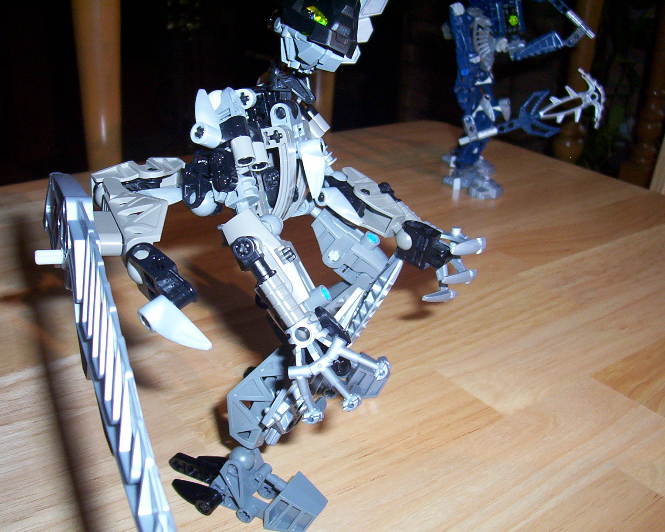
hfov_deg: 41.2
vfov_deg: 33.4
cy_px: 266
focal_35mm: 45
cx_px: 335
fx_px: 886
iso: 140
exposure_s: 1/60
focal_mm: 5.77
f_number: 2.73
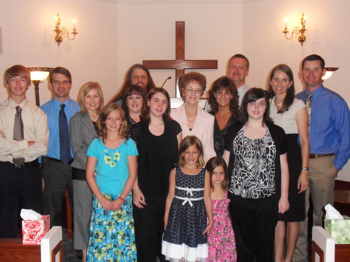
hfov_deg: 42.1
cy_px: 131
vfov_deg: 32.2
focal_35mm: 45
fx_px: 455
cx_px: 175
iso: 640
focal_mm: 7.9
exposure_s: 1/60
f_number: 4.2
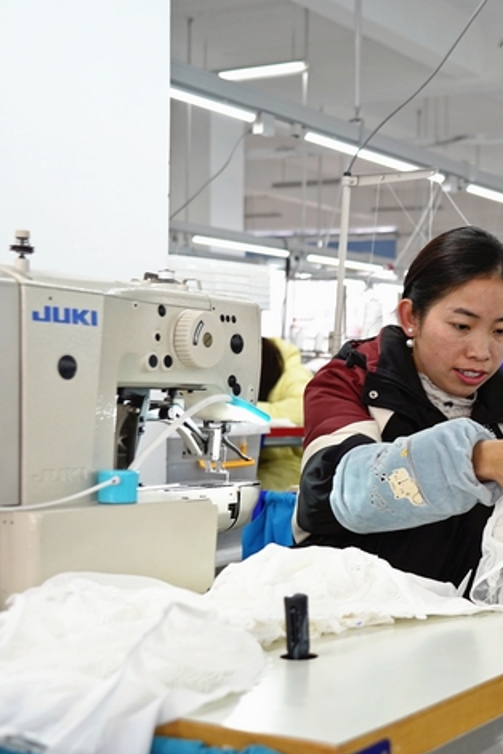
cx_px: 546
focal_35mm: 52
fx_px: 1090
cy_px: 383
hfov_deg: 24.4
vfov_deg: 38.2
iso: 640
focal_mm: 34
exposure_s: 1/125
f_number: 4
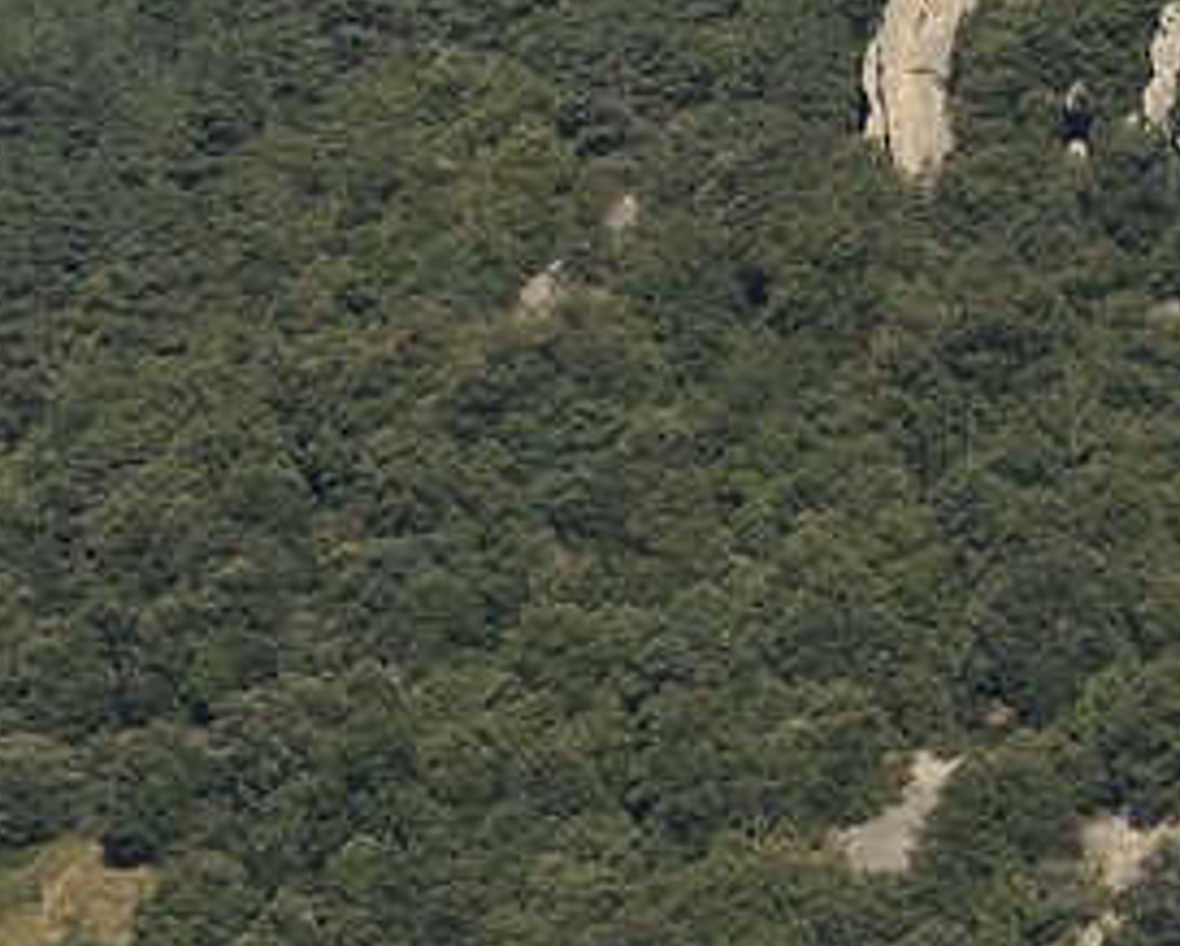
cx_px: 2104
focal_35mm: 1103
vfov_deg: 1.4
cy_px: -1163
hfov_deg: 1.8
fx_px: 38548
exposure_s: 1/1000
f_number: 8
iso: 400
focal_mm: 200
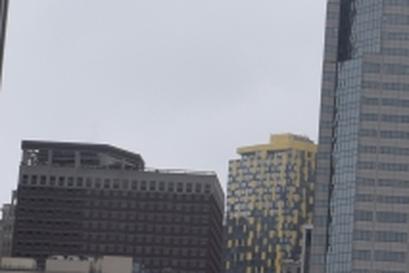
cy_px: 269
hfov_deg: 15.3
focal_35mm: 130
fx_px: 1477
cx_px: 472
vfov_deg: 10.5
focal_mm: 18
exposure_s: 1/250
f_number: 8
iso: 220
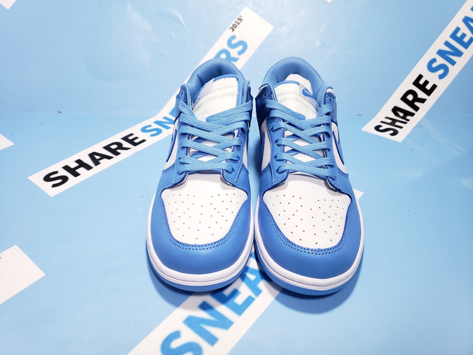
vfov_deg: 53.1
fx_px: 355
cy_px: 178
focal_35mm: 26
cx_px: 236
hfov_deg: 67.3
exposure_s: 1/100
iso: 160
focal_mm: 4.3
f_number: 2.4
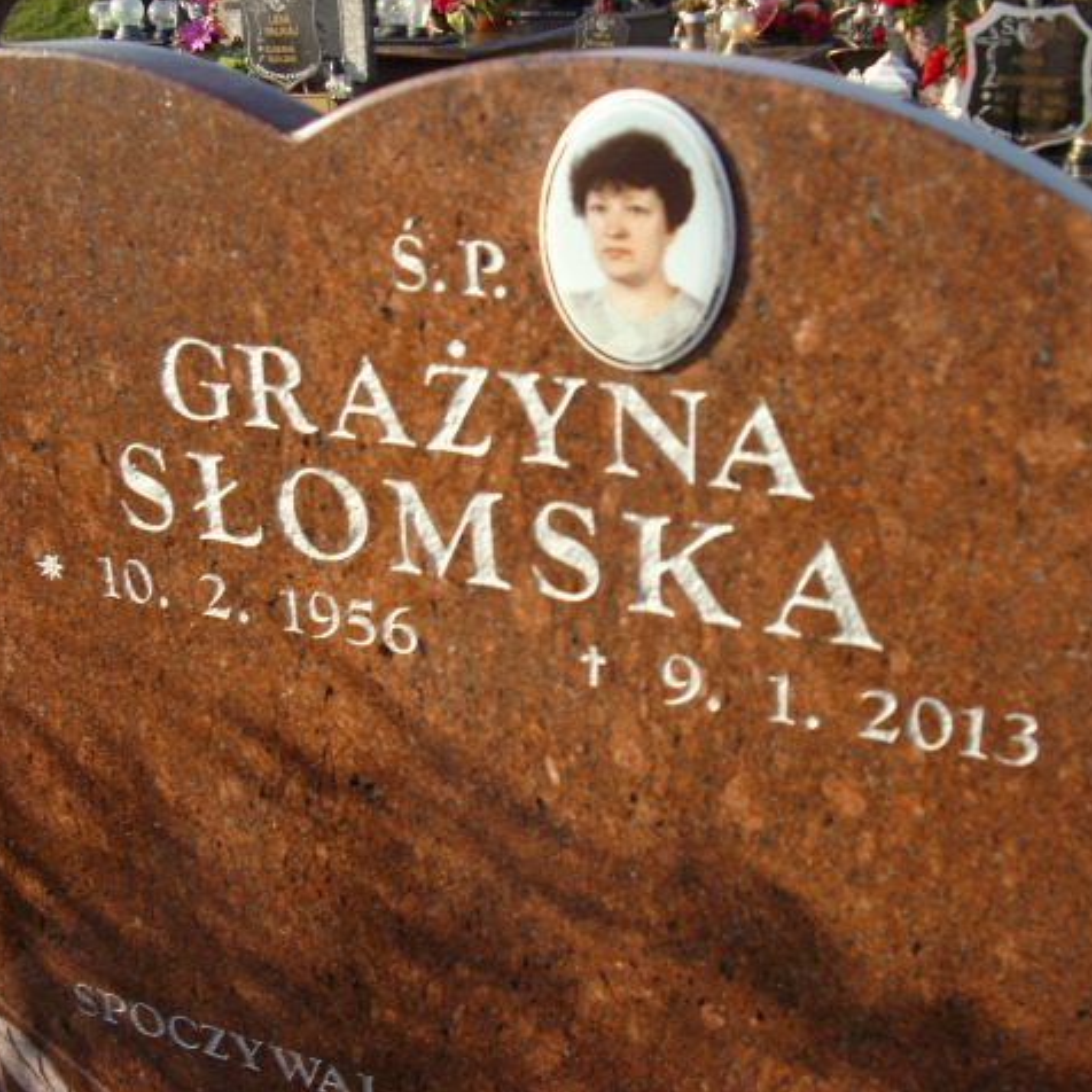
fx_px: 1570
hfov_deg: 38.3
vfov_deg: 38.3
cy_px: 544
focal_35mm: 44
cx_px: 594
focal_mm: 6.2
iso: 50
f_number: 2.8
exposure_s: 1/647
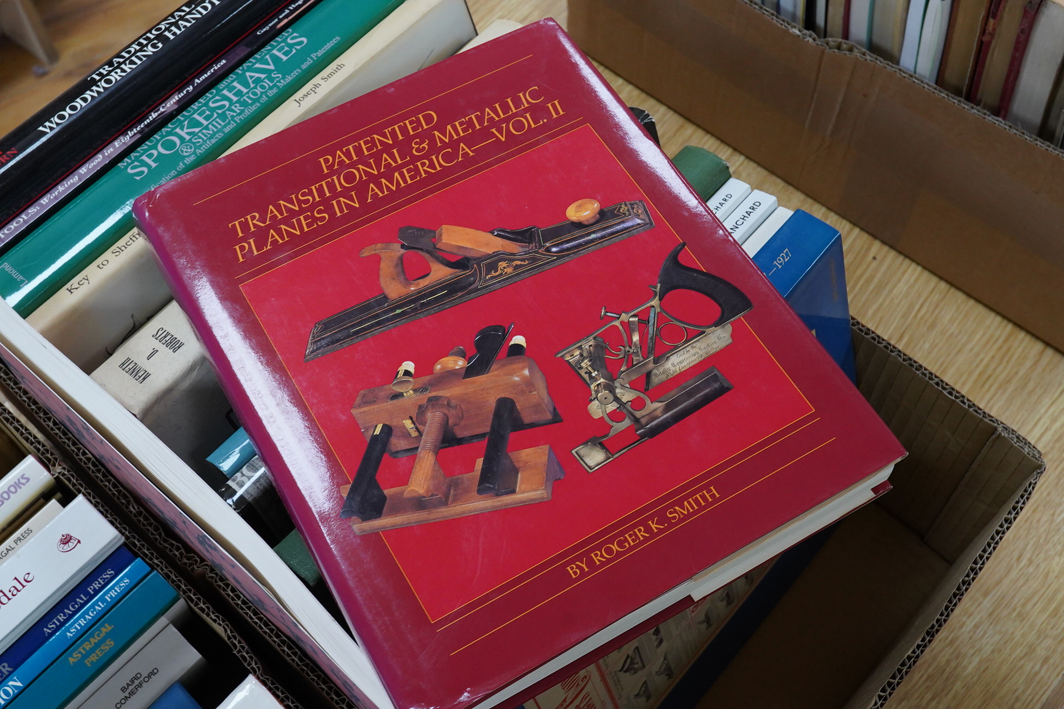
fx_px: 1330
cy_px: 354
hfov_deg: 43.6
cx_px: 532
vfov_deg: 29.9
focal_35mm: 45
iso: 2500
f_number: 14
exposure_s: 1/100
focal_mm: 30
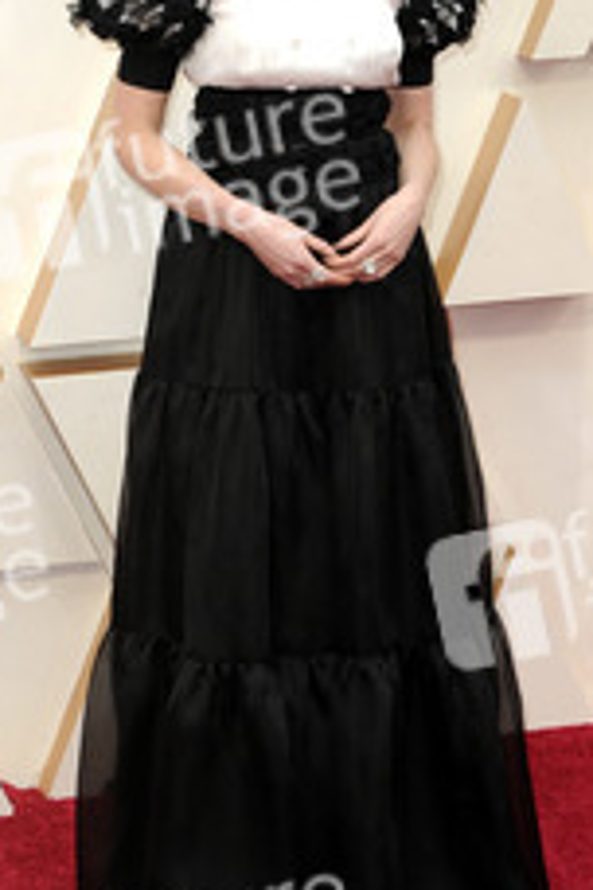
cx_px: 275
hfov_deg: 12.0
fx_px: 2817
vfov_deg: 17.9
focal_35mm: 114
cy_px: 383
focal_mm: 65
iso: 1250
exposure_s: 1/200
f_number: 8
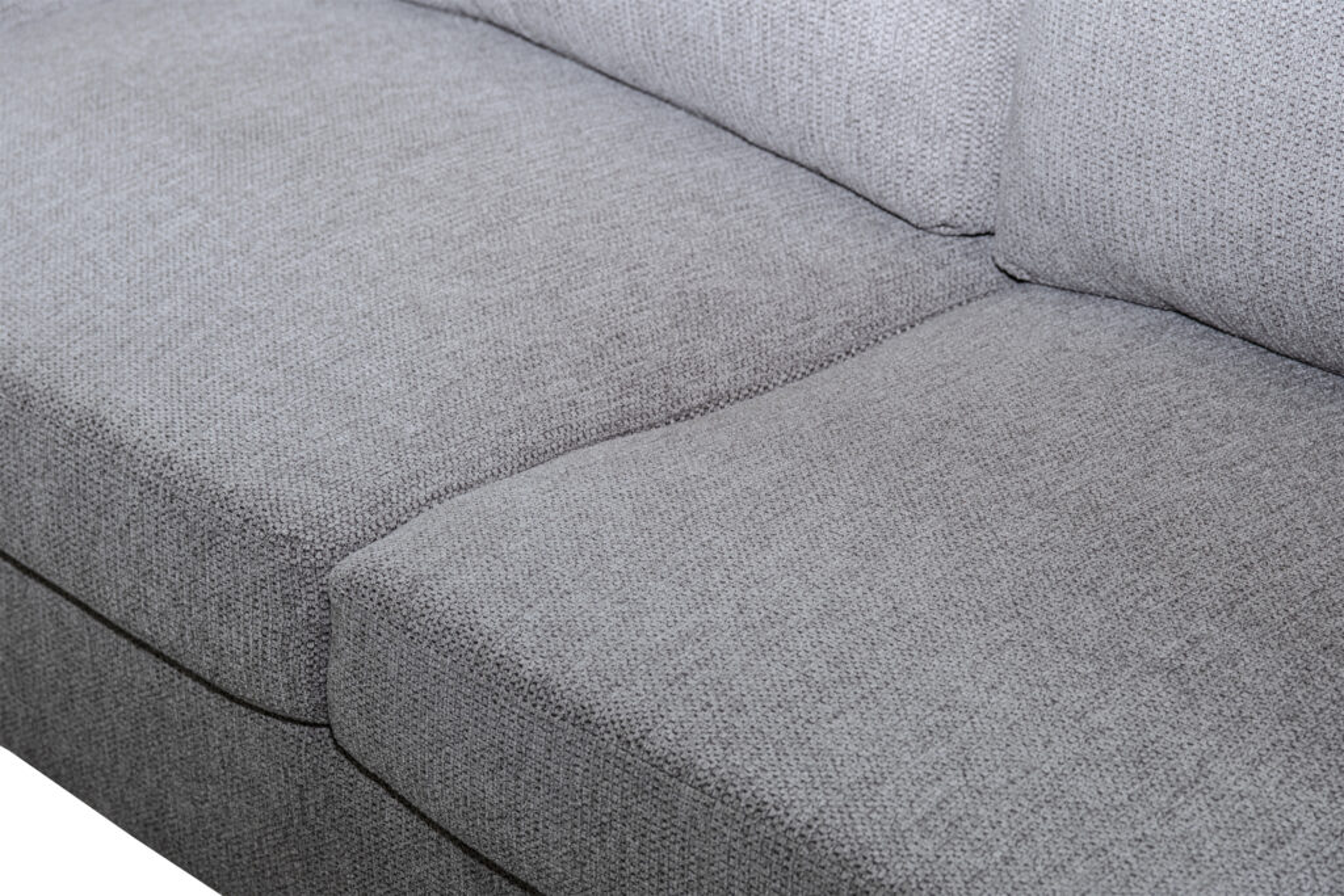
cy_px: 448
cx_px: 672
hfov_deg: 19.5
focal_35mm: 105
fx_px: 3920
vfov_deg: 13.0
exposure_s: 1/200
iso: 125
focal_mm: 70
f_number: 5.6
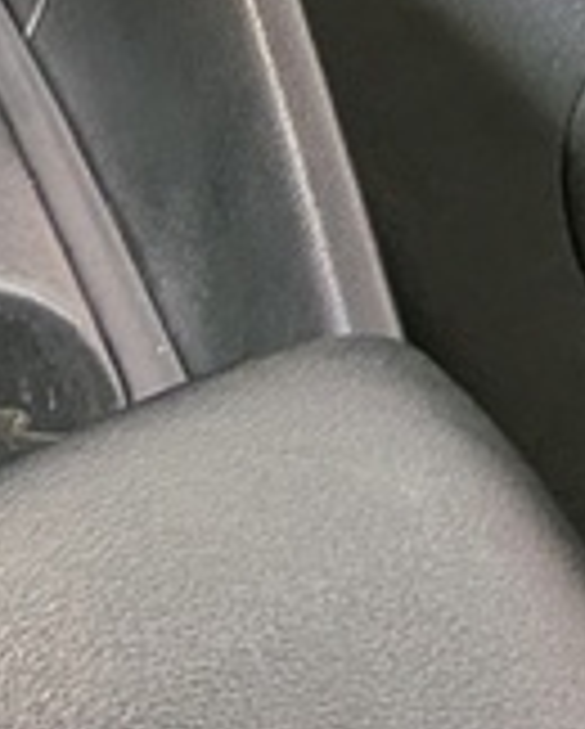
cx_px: -972
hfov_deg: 9.1
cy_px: -824
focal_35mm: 148
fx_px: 3197
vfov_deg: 11.5
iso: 26
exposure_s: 1/98.5
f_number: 1.7
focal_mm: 4.53
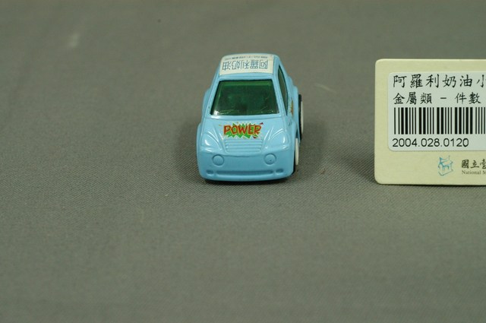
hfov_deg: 22.6
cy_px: 162
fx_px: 1213
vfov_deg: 15.1
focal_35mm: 90
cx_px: 243
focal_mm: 60
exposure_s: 1/10
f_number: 8
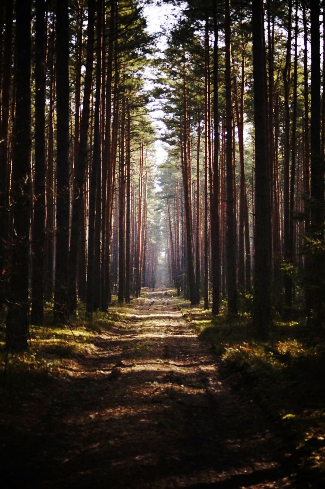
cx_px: 162
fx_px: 1113
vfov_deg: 24.8
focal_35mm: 82
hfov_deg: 16.6
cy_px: 244
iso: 800
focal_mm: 55
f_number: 5
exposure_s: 1/2000
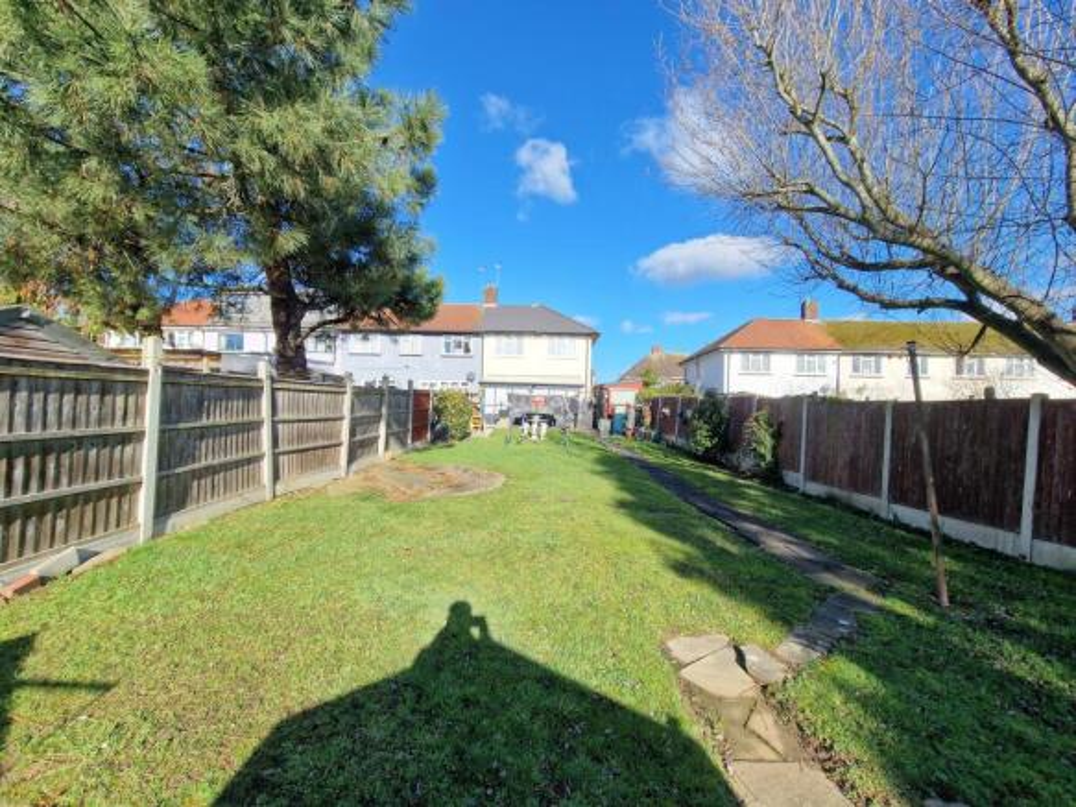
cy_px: 404
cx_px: 538
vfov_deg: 89.9
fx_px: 404
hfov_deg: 106.2
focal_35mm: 13
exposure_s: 1/606
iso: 50
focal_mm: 2.2
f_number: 2.2
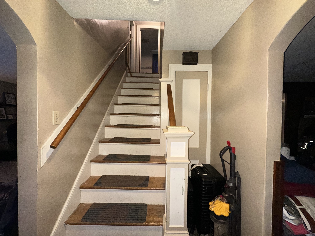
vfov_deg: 85.7
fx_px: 127
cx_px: 158
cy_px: 118
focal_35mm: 14
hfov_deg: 102.1
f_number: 2.2
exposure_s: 1/60
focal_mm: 2.22
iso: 250
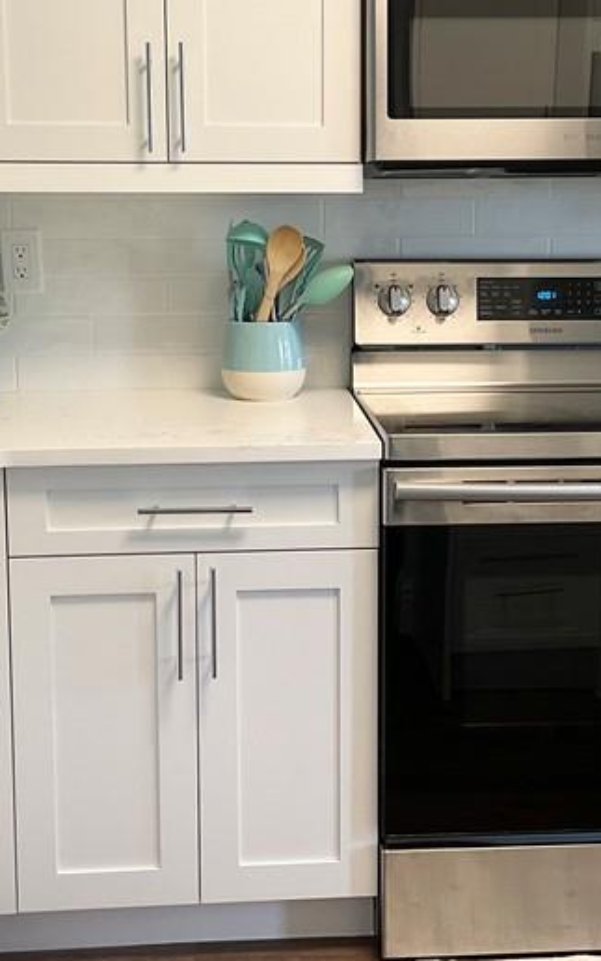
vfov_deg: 33.4
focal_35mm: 61
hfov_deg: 21.3
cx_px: 341
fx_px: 1597
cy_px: 417
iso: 50
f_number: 1.8
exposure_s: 1/60
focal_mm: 3
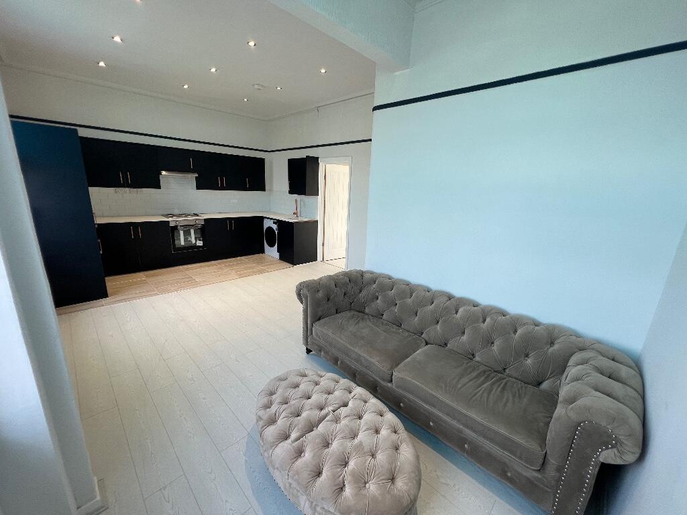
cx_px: 344
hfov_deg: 106.2
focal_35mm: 13
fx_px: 258
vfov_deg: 89.9
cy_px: 258
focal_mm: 1.57
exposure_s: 1/100
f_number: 1.8
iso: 64
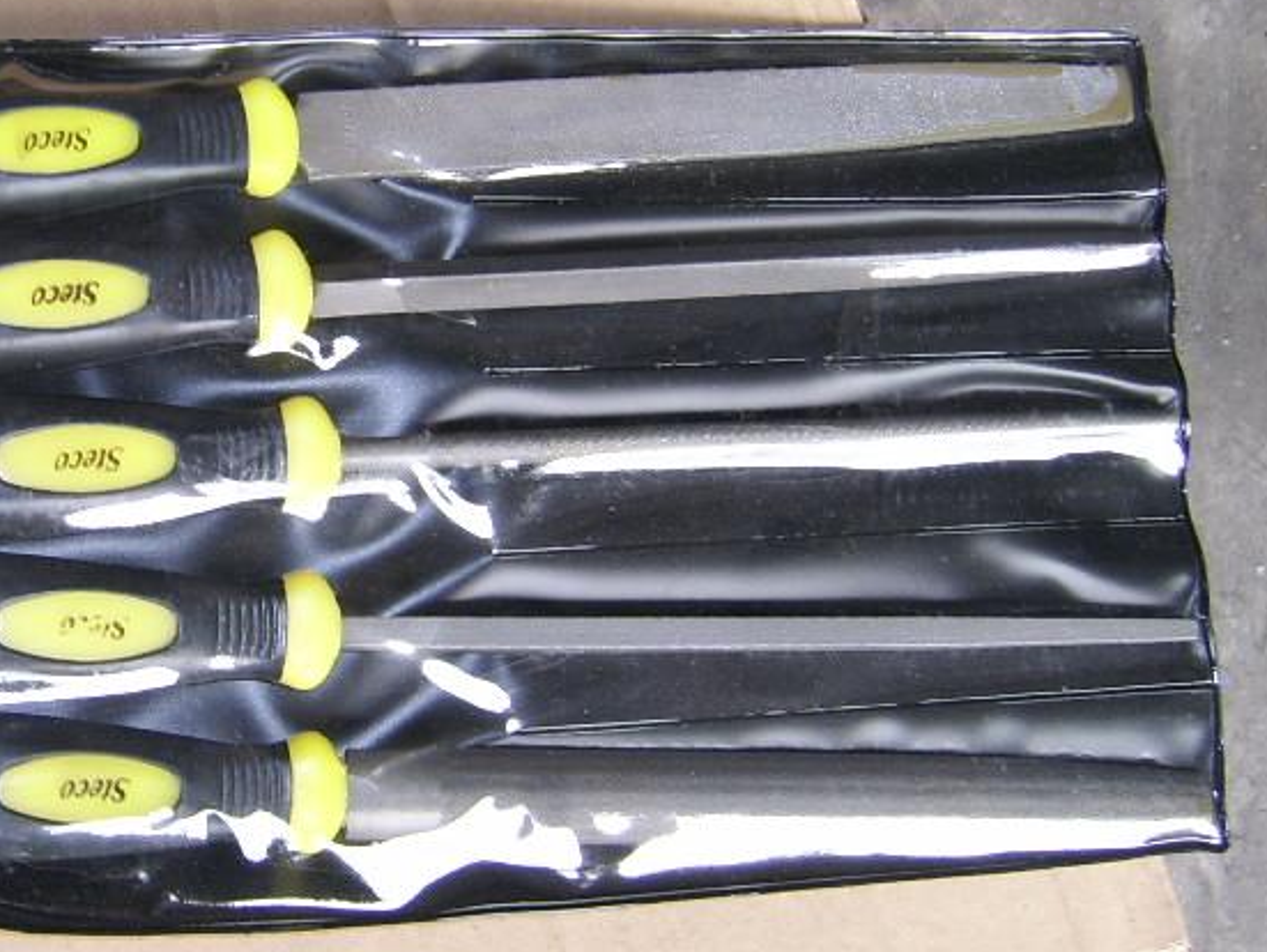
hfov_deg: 28.7
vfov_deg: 22.6
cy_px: 407
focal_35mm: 65
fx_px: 2381
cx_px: 143
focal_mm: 5.95
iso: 100
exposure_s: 1/9
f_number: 2.8
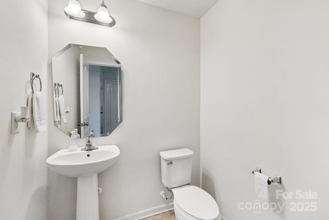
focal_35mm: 15
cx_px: 164
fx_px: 137
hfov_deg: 100.4
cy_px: 110
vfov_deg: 77.3
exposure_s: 1/30
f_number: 8
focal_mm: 10
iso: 320
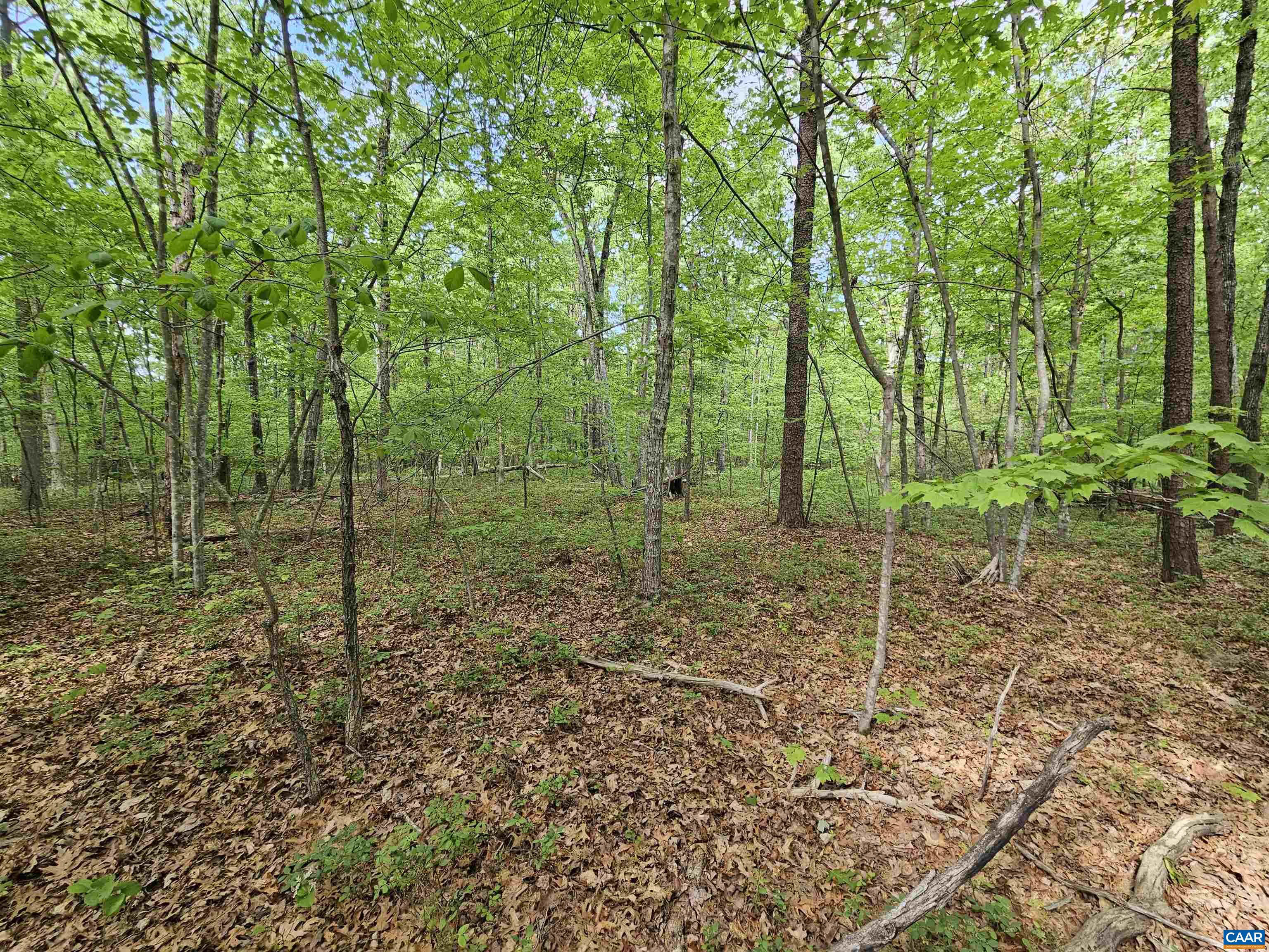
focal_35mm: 13
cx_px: 634
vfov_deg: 89.9
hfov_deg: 106.2
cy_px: 476
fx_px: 477
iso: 50
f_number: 2.2
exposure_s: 1/120
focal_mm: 2.2
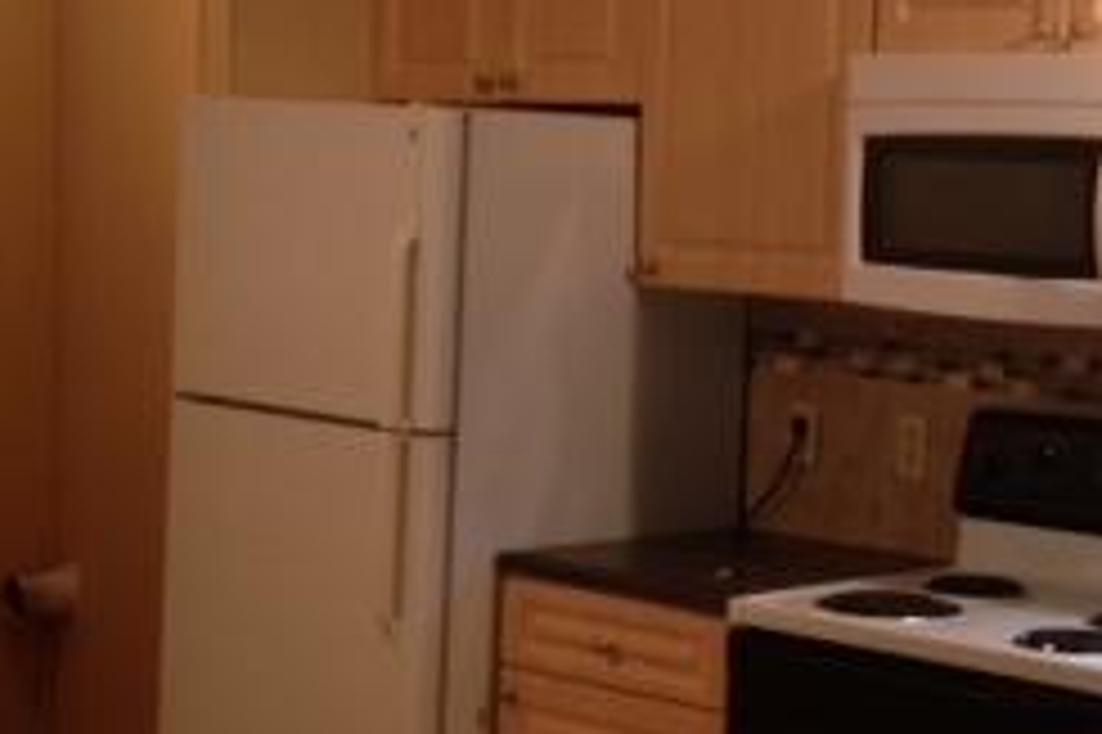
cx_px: 823
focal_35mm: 95
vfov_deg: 14.4
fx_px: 2906
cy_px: 311
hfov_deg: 21.3
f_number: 2.4
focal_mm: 4.28
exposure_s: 1/20
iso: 100
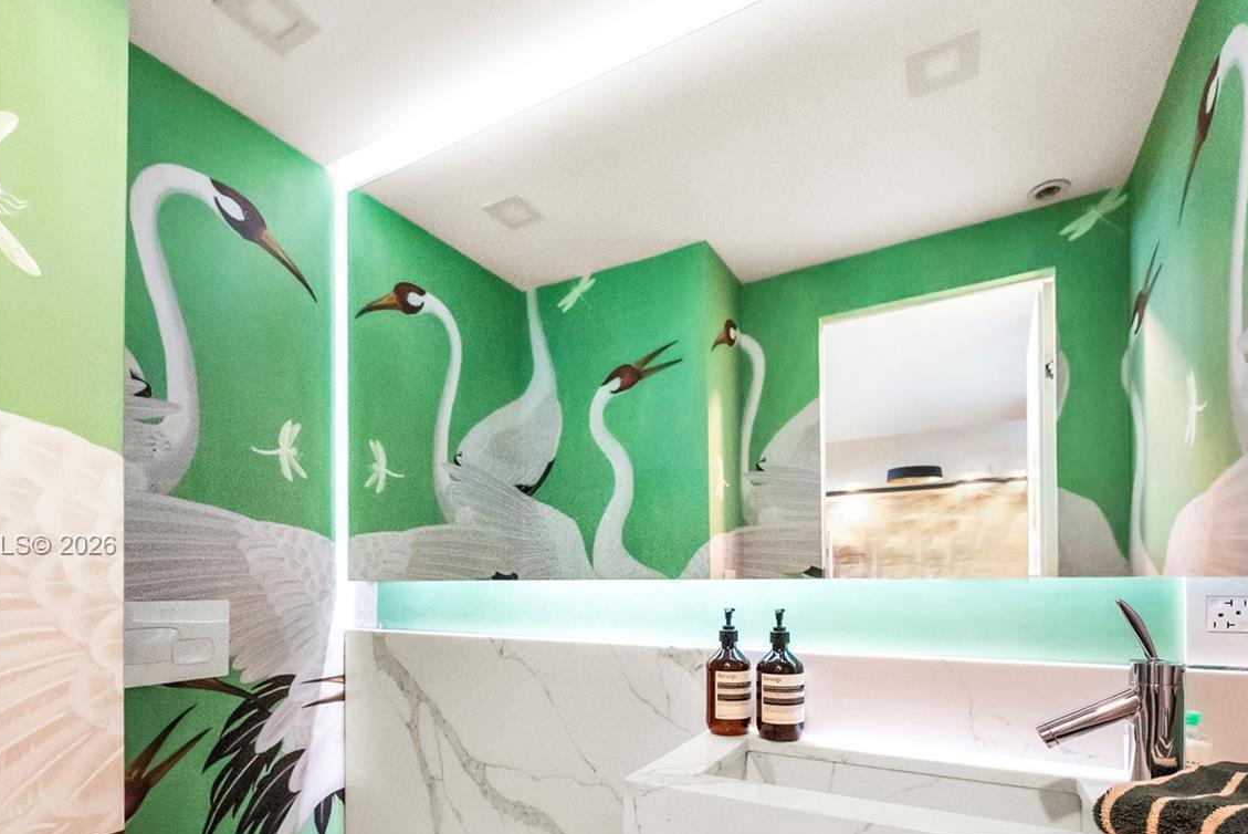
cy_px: 546
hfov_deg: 93.2
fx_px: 590
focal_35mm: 17
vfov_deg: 68.8
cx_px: 656
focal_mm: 12
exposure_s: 1/500
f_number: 5.6
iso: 12800
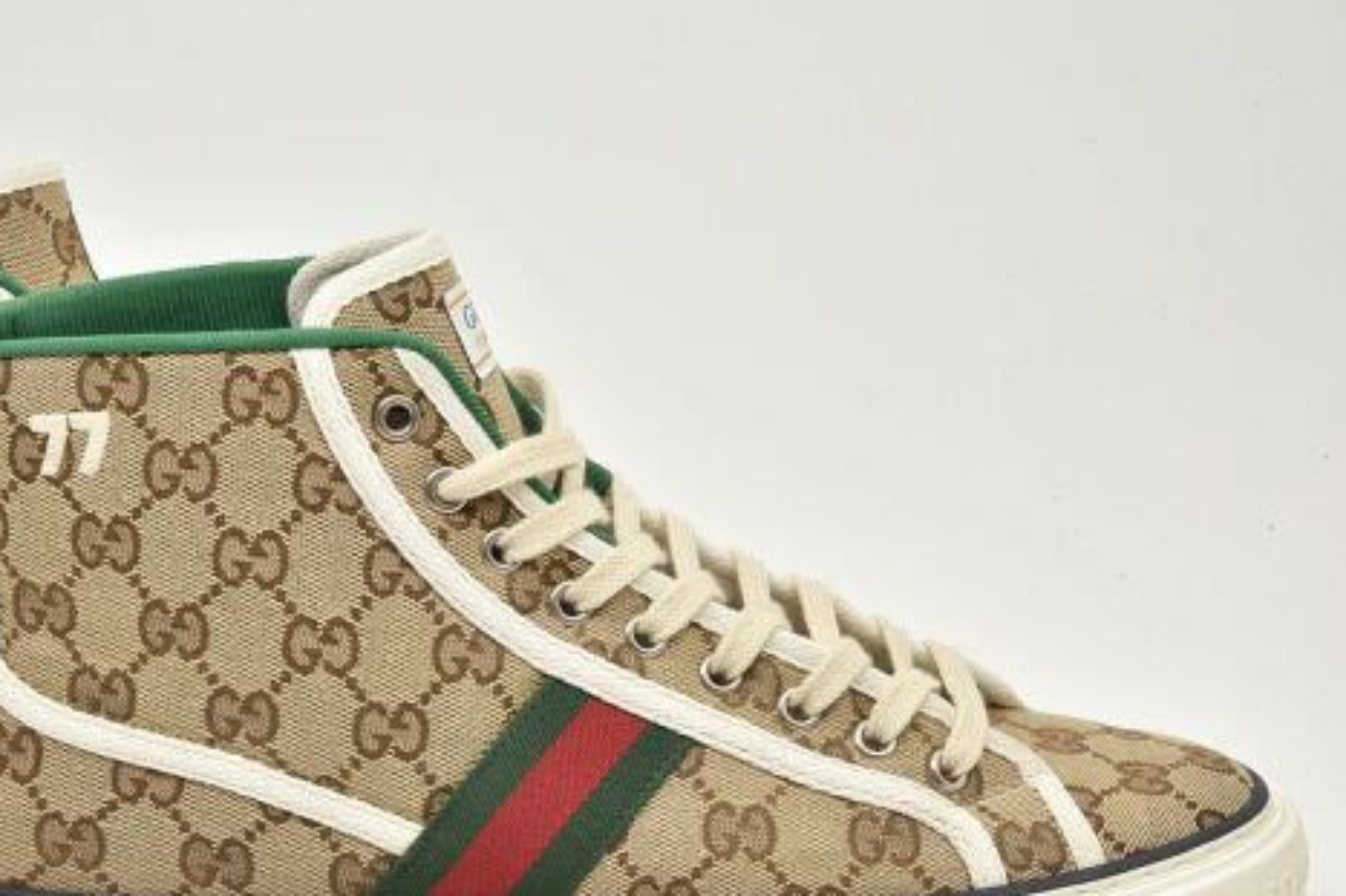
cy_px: 543
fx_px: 3999
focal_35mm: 107
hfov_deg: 19.1
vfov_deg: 12.8
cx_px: 453
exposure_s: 1/5
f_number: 22
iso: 200
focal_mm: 78
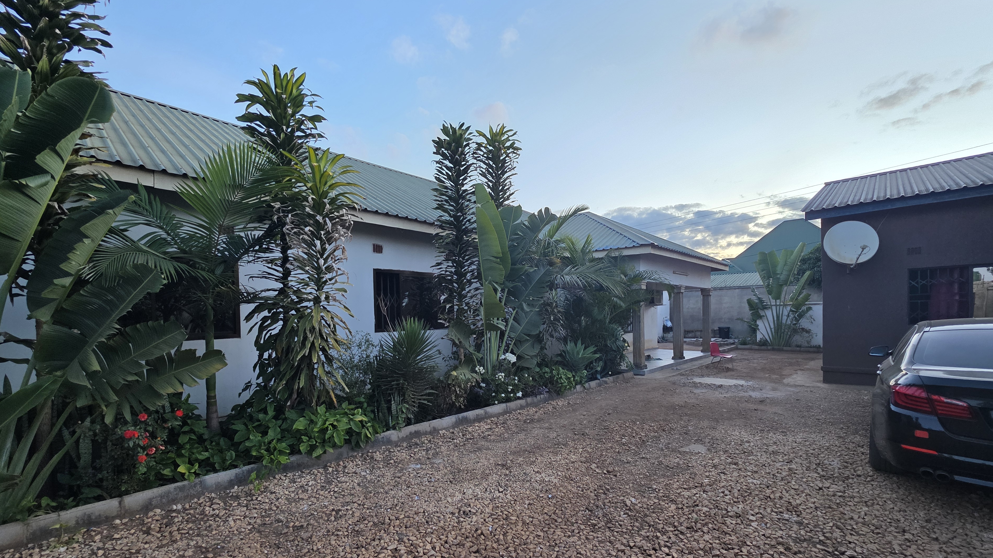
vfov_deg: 69.9
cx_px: 478
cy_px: 332
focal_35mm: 15
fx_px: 395
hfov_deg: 103.0
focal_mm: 2.2
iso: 160
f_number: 1.9
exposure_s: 1/100
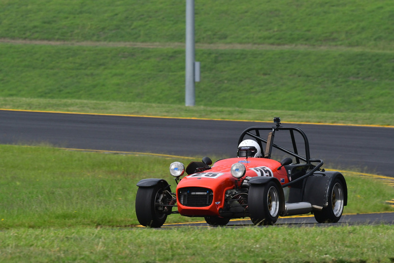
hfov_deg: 4.3
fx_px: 5255
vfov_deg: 2.9
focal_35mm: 480
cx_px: 197
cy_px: 132
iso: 800
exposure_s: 1/640
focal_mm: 320
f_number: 11
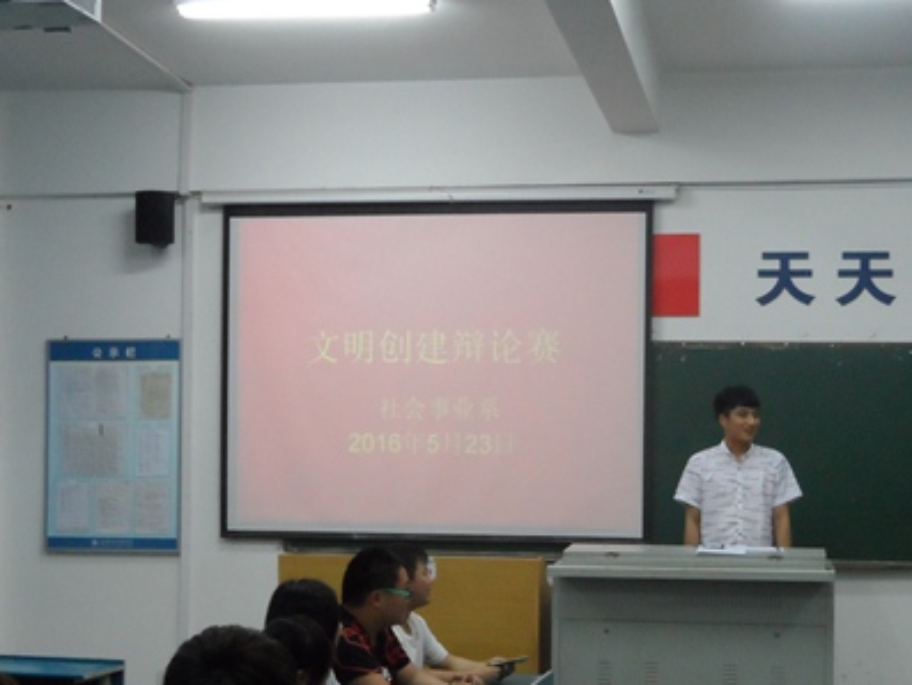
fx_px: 1634
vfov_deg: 23.5
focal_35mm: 62
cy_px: 483
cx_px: 583
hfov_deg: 31.0
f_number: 3.7
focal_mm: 6.8
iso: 480
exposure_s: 1/45
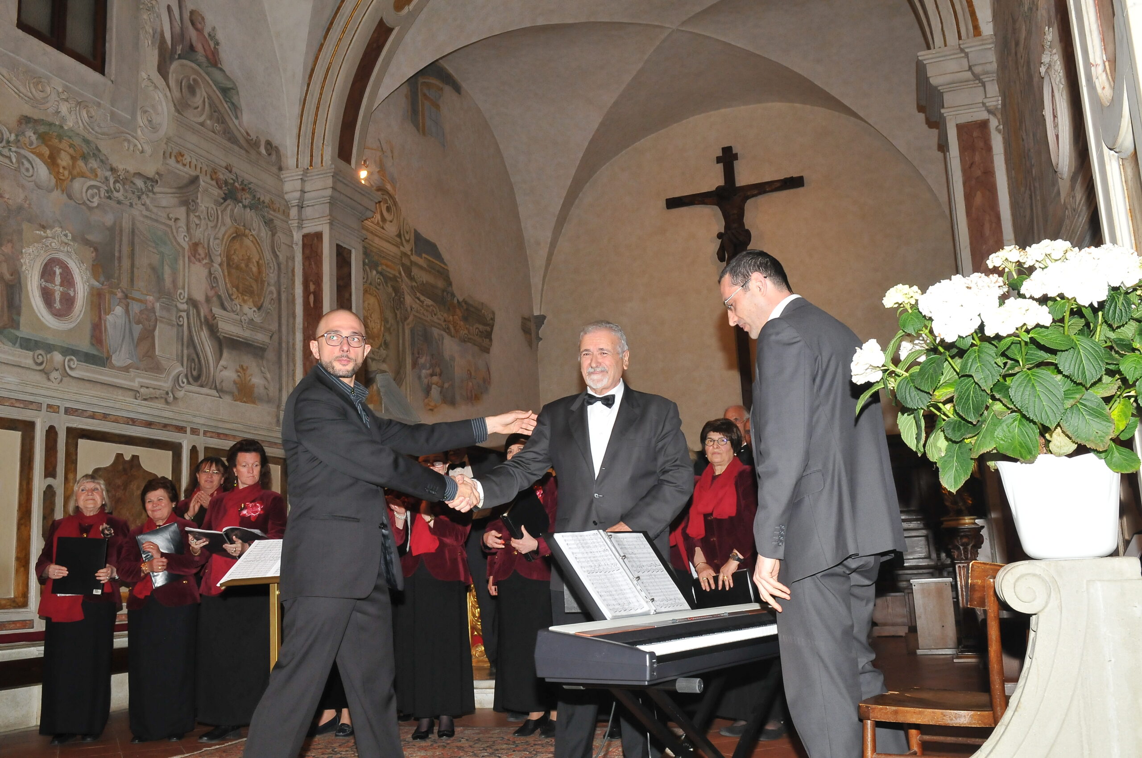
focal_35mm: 33
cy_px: 379
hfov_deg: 57.3
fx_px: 1045
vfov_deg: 39.9
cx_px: 571
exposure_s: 1/60
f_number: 7.1
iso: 900
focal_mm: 22
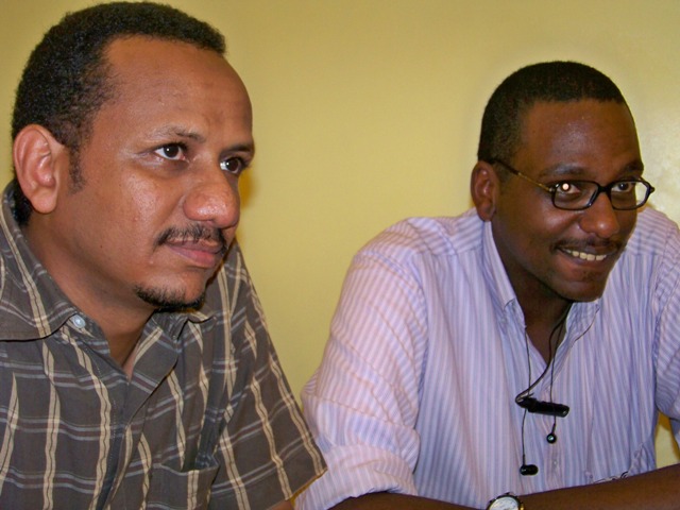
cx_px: 340
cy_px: 255
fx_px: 1120
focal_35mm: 57
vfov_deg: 25.7
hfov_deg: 33.8
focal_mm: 11.7
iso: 200
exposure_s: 1/30
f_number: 3.2
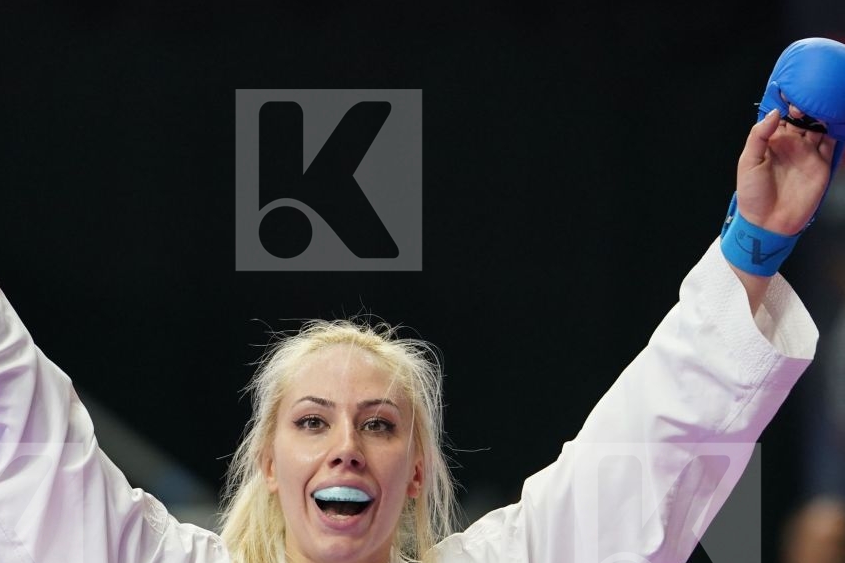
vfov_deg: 3.2
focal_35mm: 426
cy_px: 534
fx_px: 9997
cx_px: 329
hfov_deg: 4.8
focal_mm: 200
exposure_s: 1/1000
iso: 1600
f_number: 2.8
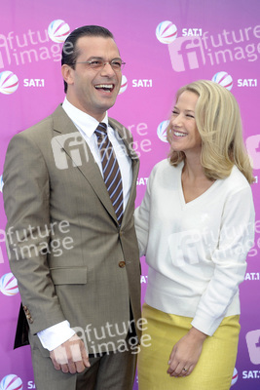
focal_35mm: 70
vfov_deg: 28.8
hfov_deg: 19.5
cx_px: 130
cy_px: 195
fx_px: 758
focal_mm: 70
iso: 320
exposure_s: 1/160
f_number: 6.3
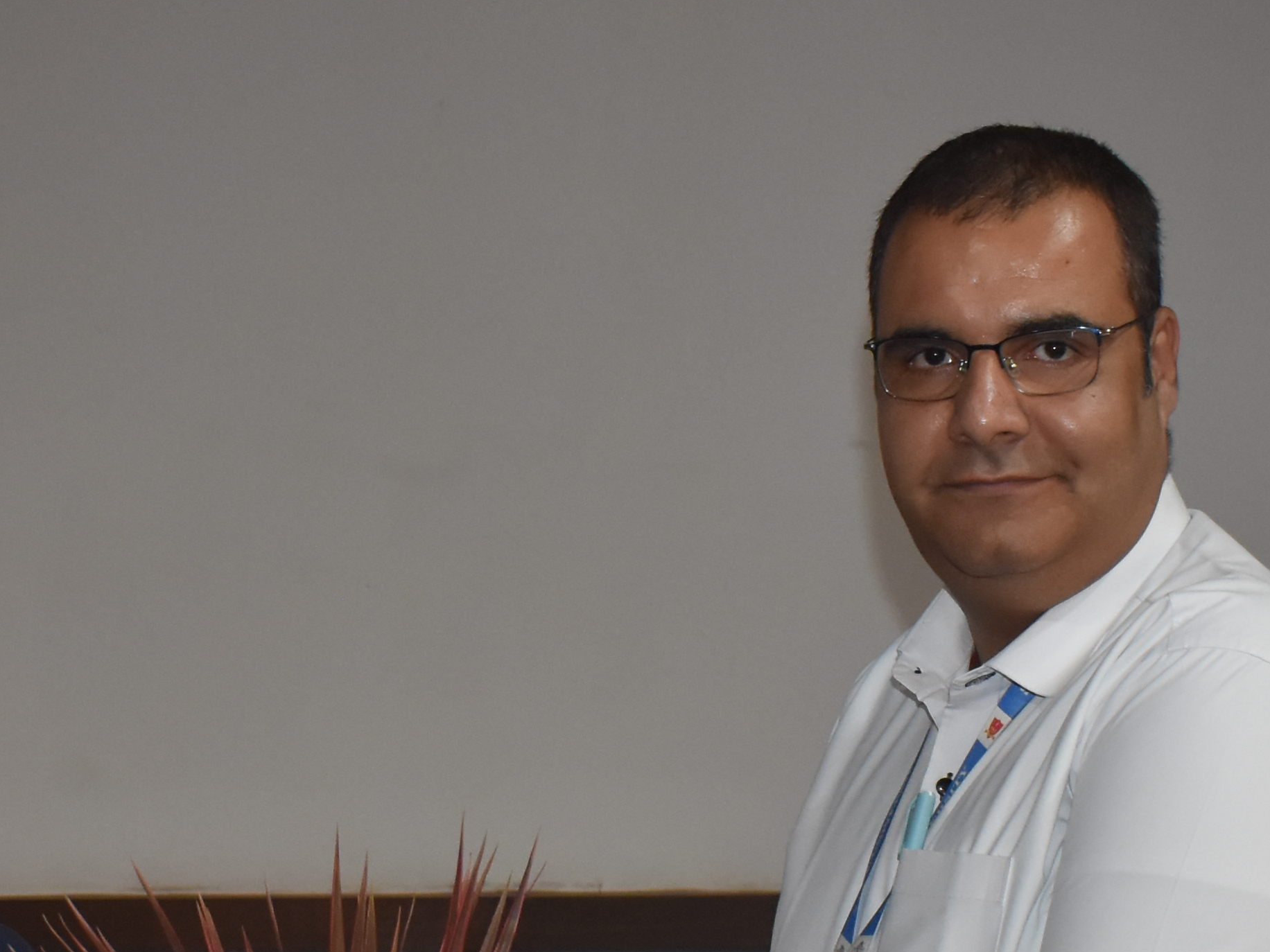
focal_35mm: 85
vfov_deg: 17.3
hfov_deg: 23.0
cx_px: 471
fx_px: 3119
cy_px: 712
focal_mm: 18
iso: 1100
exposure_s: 1/60
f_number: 3.5
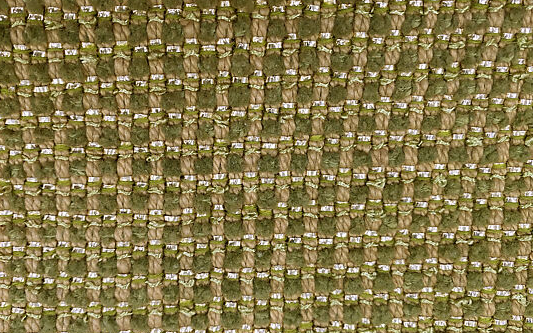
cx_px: 249
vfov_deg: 40.5
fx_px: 450
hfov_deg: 61.2
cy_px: 146
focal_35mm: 31
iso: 100
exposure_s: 1/60
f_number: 1.8
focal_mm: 4.25
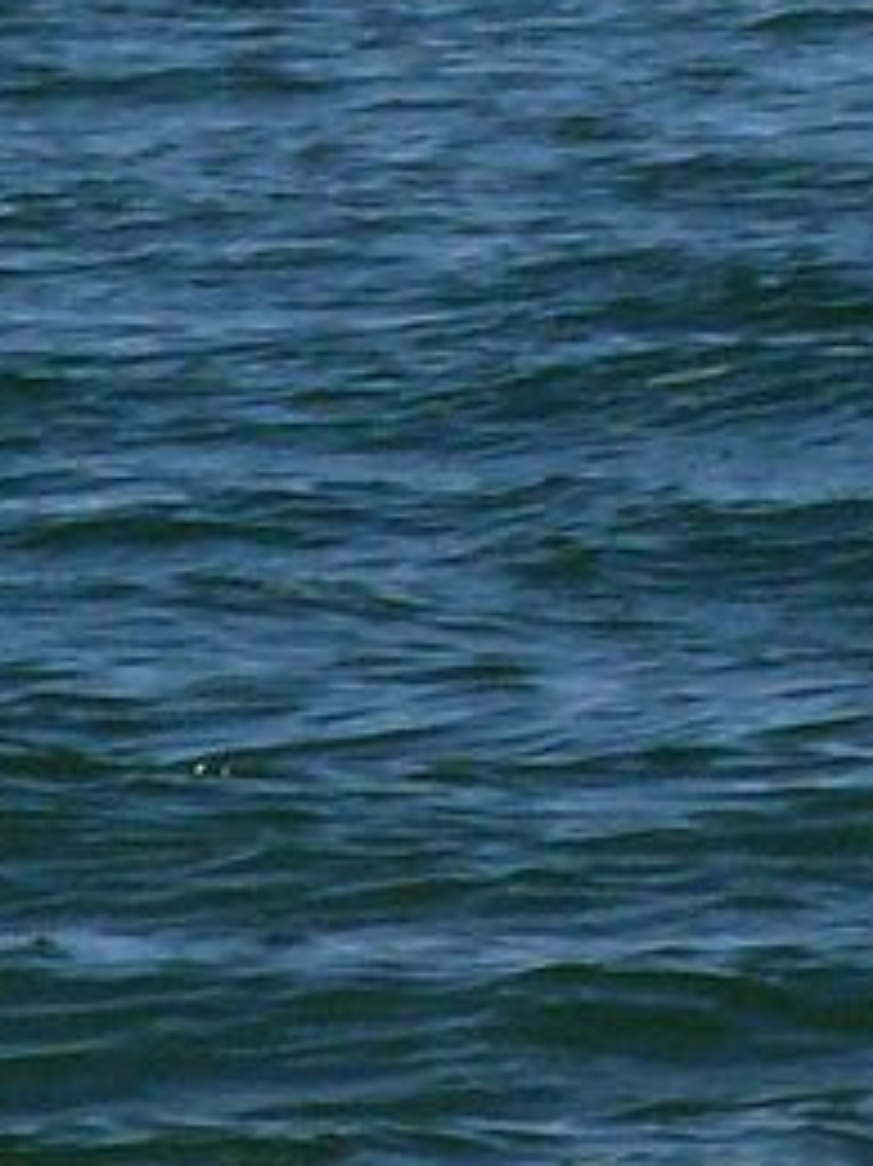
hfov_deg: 1.3
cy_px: -1171
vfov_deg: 1.8
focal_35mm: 1124
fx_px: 37827
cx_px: 1840
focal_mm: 30.4
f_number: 5.6
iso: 100
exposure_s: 1/800
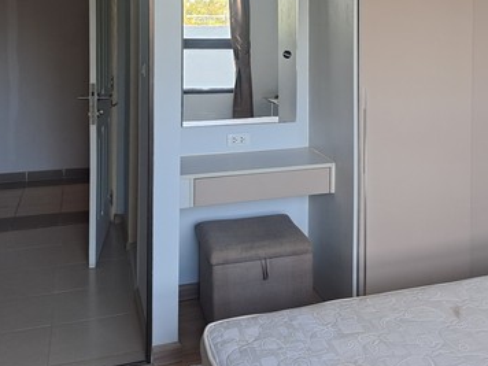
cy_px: 66
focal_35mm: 45
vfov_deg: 31.2
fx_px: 634
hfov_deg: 41.2
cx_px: 347
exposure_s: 1/50
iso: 100
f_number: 1.8
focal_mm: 4.65
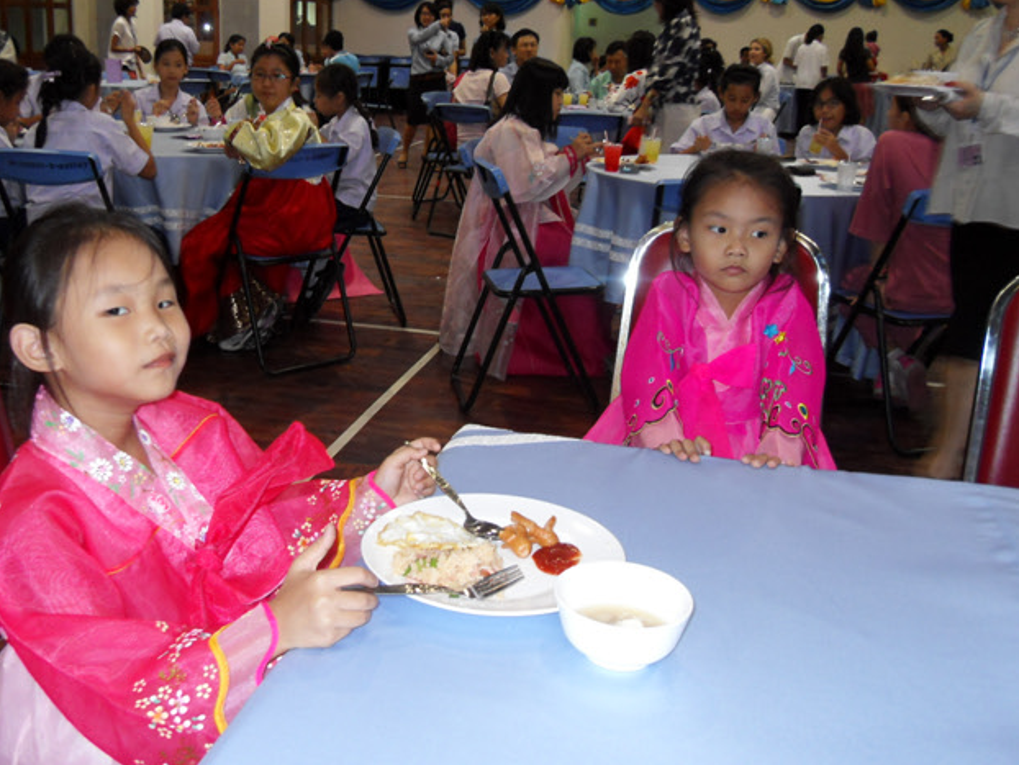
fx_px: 1060
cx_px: 426
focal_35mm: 36
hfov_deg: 51.1
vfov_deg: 39.6
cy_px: 339
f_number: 2.8
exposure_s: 1/45
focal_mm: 6
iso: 200
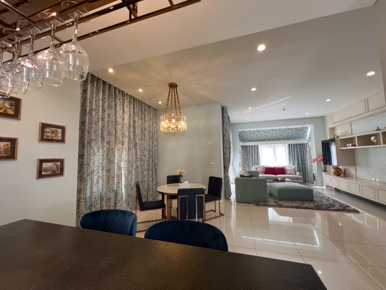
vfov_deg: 89.9
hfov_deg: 106.2
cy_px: 145
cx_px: 193
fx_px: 145
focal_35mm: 13
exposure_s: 1/100
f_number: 1.8
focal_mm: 1.57
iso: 100
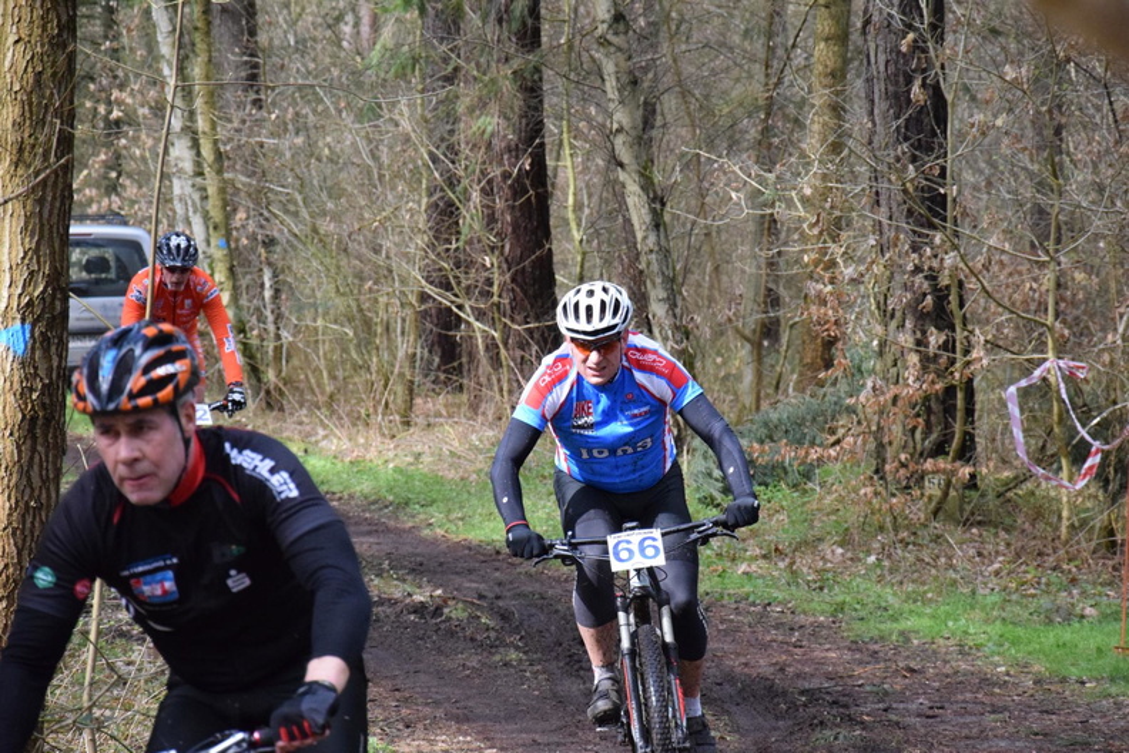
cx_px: 564
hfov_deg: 13.0
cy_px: 376
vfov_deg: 8.7
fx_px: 4939
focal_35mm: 158
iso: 4000
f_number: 7.1
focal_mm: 105
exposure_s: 1/1600
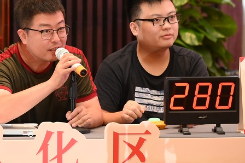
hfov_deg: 8.5
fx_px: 1639
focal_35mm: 241
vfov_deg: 5.7
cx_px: 48
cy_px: 36
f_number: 5
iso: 2500
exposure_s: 1/100
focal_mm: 135
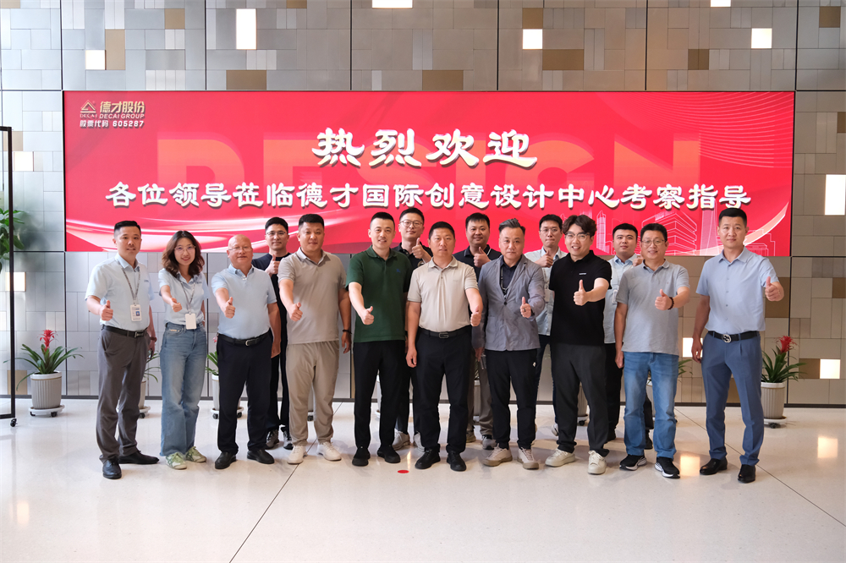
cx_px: 423
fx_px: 728
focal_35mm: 31
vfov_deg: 42.3
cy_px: 282
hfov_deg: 60.3
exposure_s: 1/200
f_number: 4
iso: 2000
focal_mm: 20.8
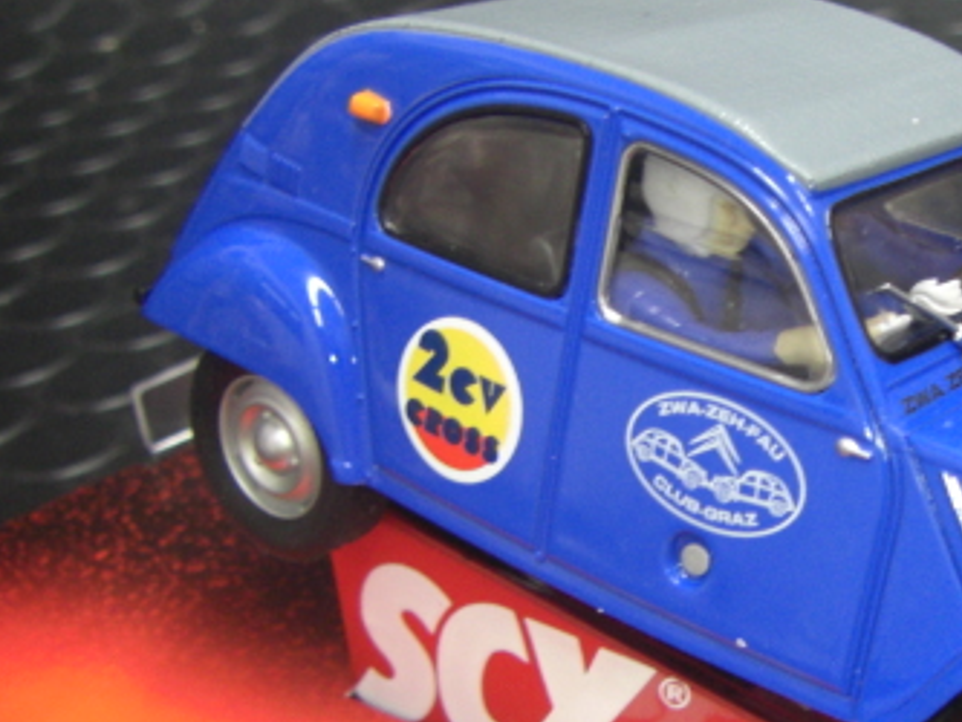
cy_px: 488
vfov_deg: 20.1
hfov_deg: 25.9
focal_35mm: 73
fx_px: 2029
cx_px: 835
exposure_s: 1/15
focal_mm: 6.3
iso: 200
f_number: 3.4
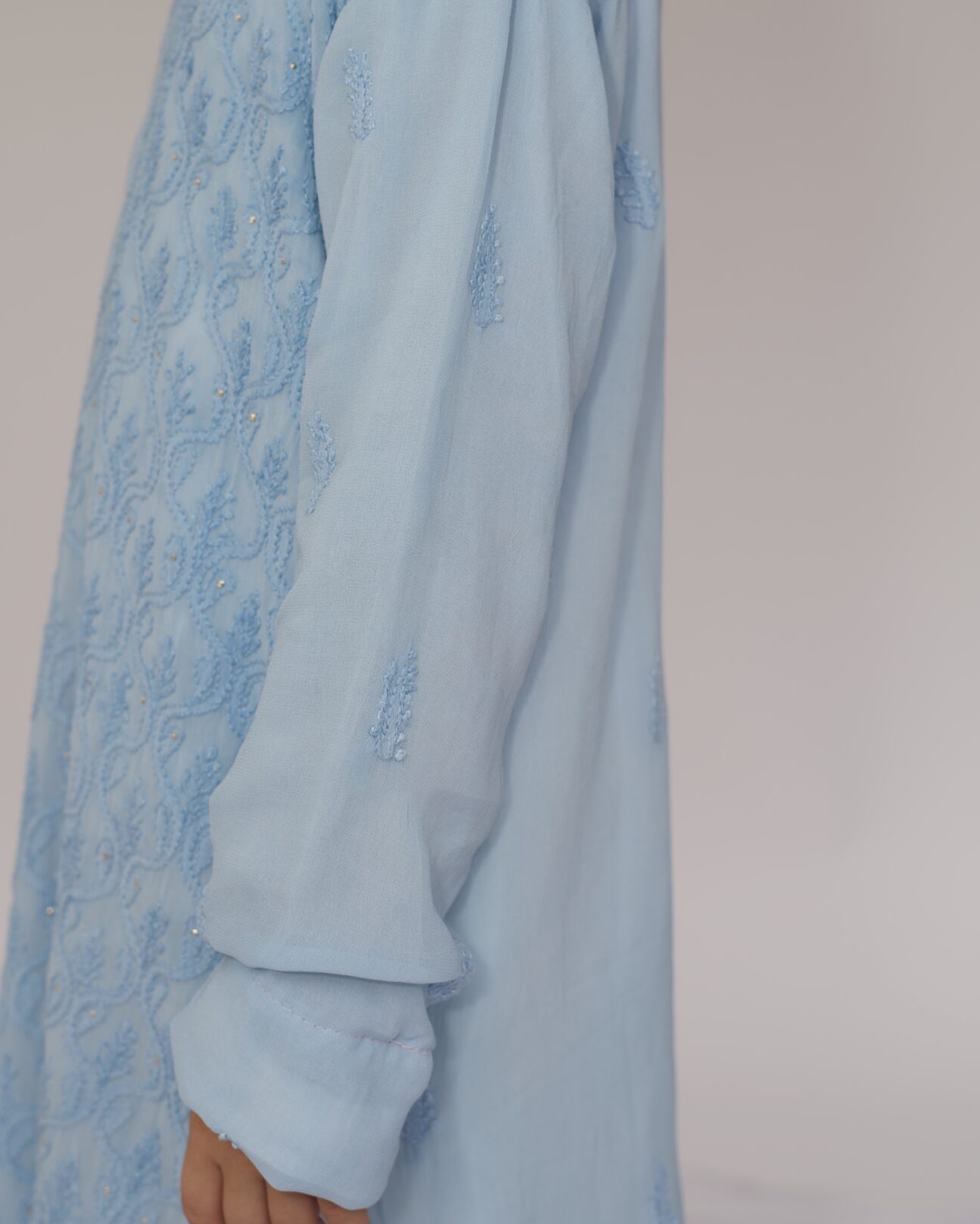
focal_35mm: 74
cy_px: 549
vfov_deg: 25.7
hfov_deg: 20.7
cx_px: 385
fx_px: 2682
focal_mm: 50
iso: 50
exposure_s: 1/250
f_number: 3.5
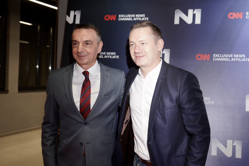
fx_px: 277
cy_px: 83
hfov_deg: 48.4
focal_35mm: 40
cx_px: 124
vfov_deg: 33.5
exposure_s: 1/160
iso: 1600
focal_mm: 40
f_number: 4.5
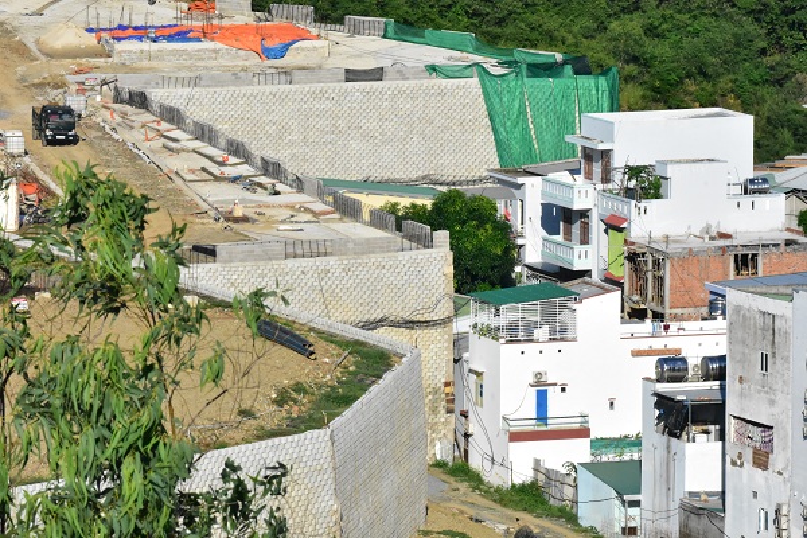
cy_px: 269
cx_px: 404
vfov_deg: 4.6
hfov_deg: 6.9
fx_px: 6724
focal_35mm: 300
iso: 6400
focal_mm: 200
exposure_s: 1/4000
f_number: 18
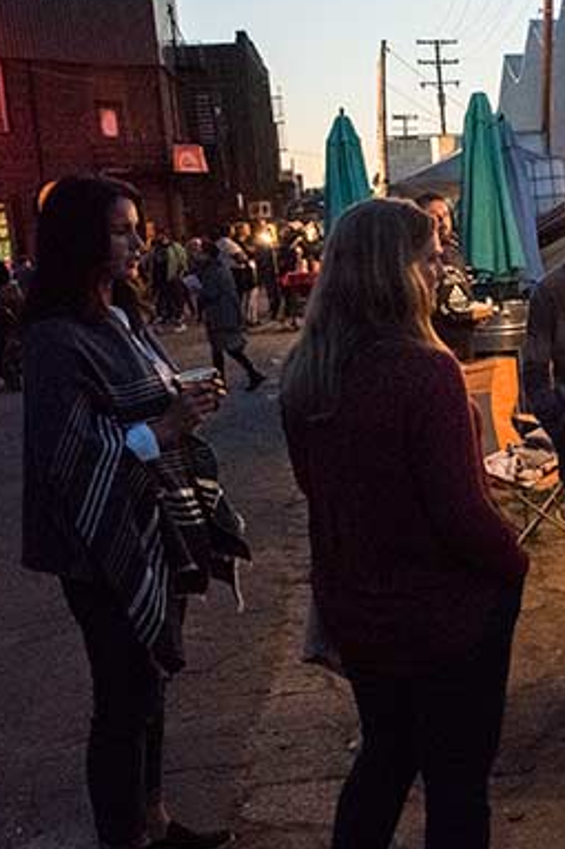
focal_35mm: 47
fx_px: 1107
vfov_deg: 41.9
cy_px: 452
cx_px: 729
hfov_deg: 24.9
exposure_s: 1/160
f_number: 6.3
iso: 6400
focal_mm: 24
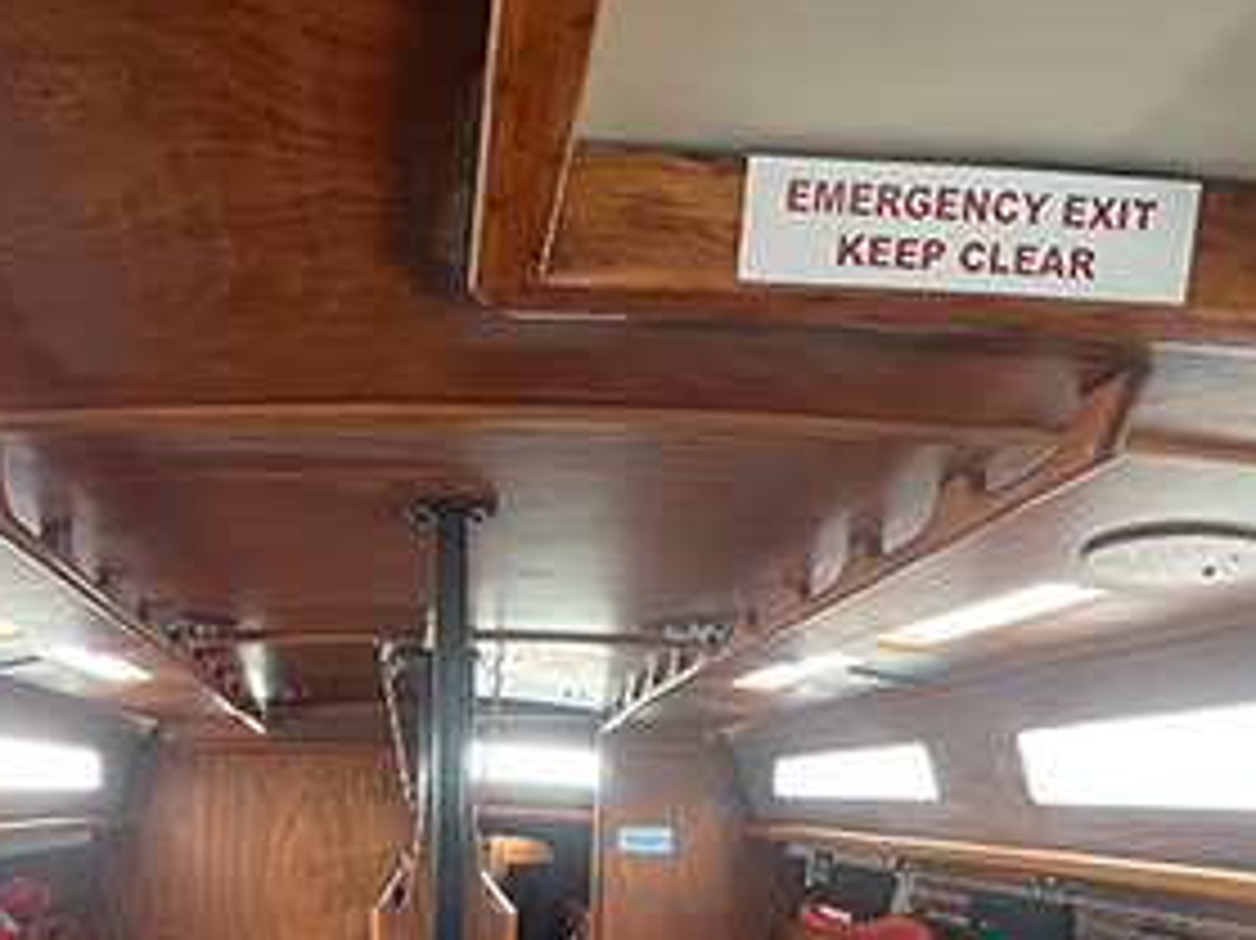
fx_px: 1016
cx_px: 428
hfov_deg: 62.0
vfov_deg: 41.5
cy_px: 989
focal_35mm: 28
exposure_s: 1/63
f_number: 1.8
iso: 250
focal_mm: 1.57
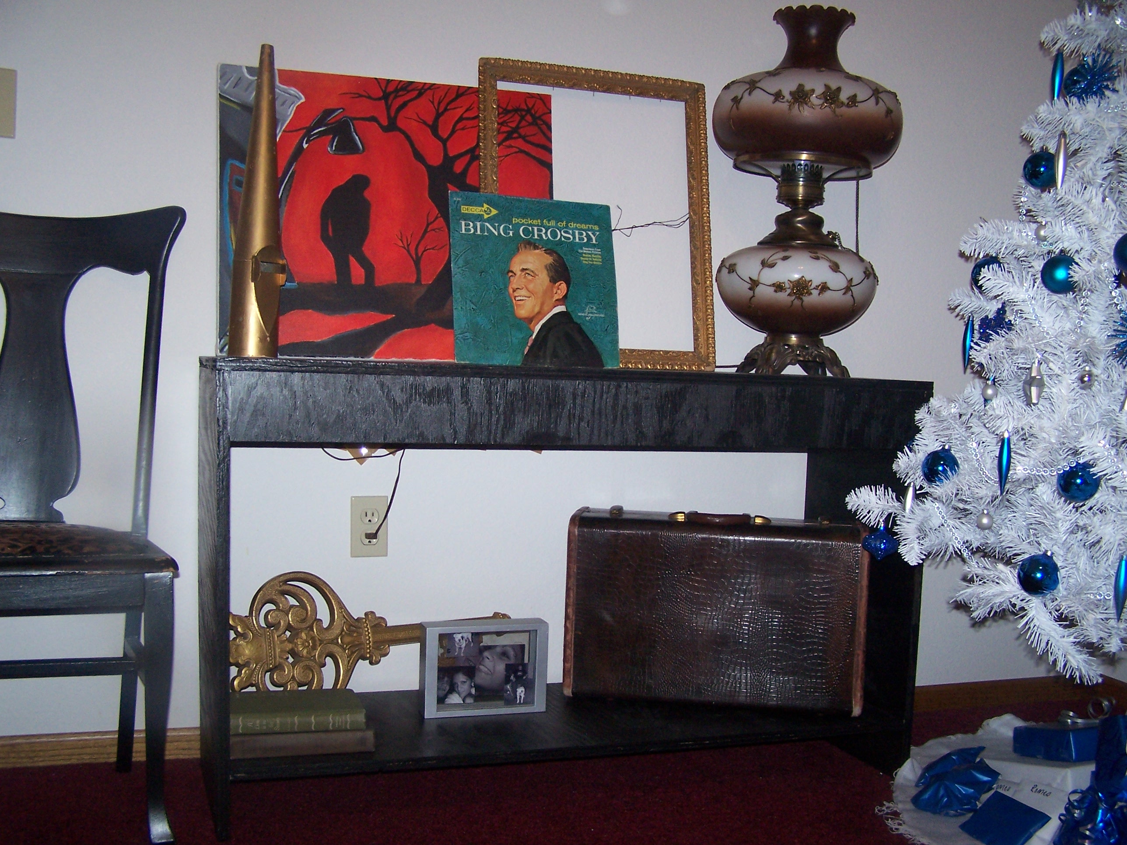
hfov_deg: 49.0
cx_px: 564
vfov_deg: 37.7
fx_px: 1237
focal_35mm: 38
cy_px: 422
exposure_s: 1/60
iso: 140
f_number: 2.8
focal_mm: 6.3
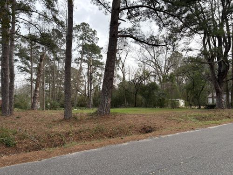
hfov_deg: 67.3
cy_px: 88
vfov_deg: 53.1
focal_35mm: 26
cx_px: 116
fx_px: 175
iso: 50
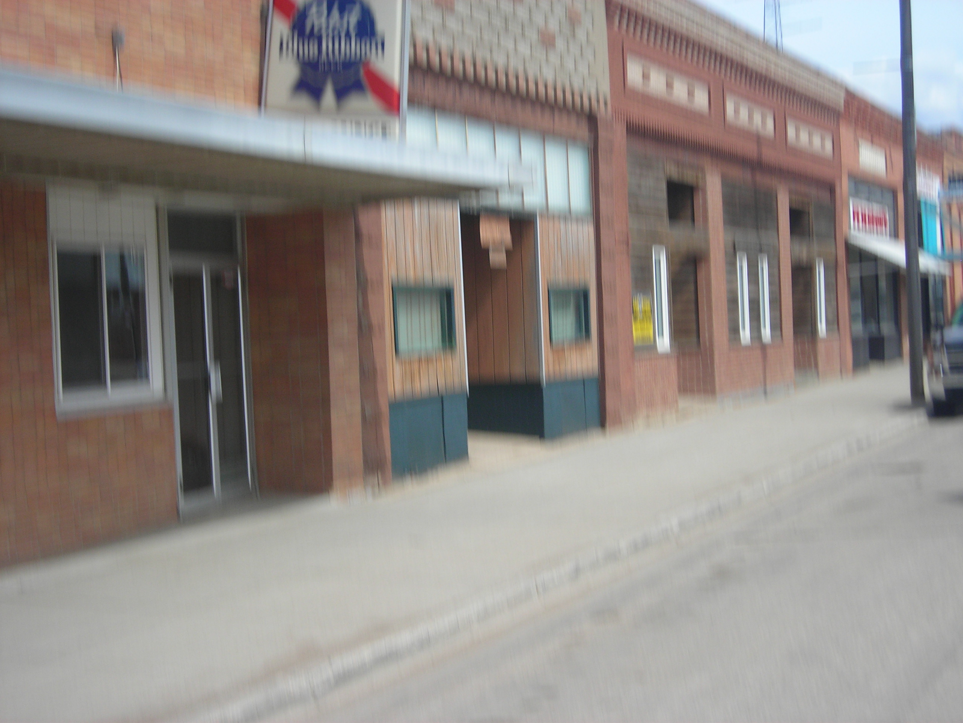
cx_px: 482
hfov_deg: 29.8
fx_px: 1808
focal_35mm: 65
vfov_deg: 22.6
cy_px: 362
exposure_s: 1/99.2
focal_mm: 10.8
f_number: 7.7
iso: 50
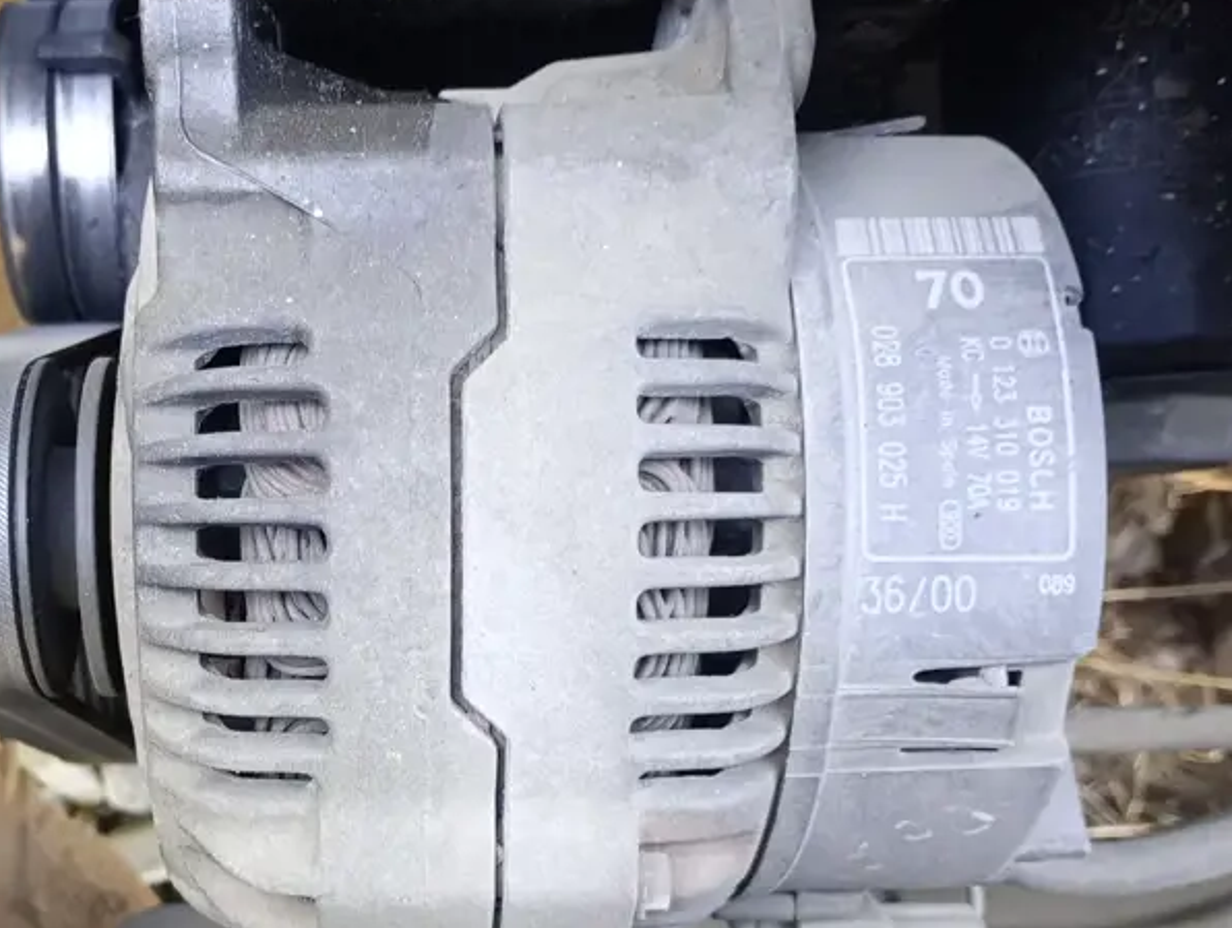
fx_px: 1675
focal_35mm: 47
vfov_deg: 30.5
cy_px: 681
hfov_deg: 39.3
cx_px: 314
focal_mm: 4.27
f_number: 1.8
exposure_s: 1/33.3
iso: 672
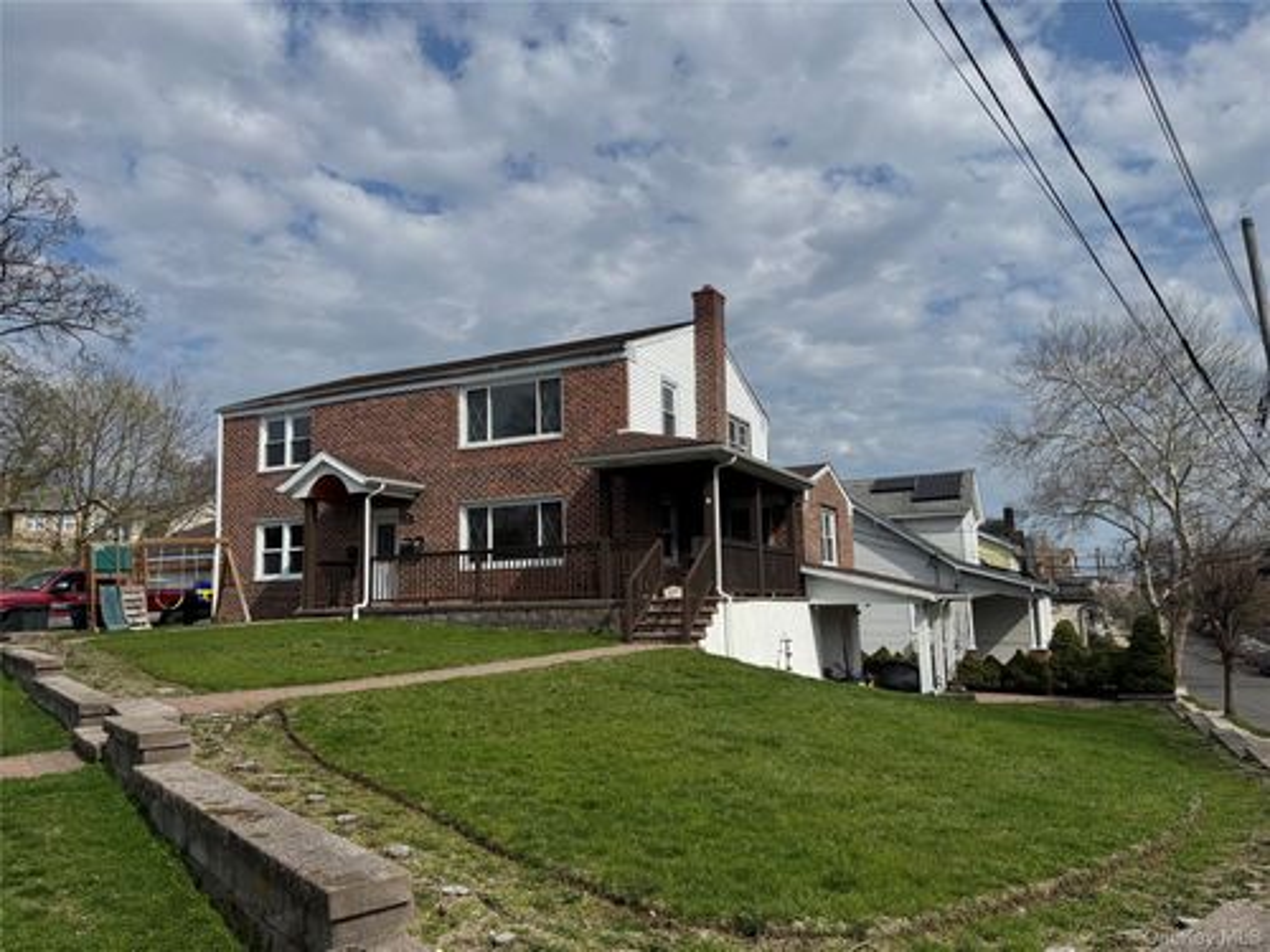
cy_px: 476
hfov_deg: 71.6
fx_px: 881
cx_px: 635
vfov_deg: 56.8
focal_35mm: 24
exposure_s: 1/10417
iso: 80
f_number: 1.78
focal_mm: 6.76
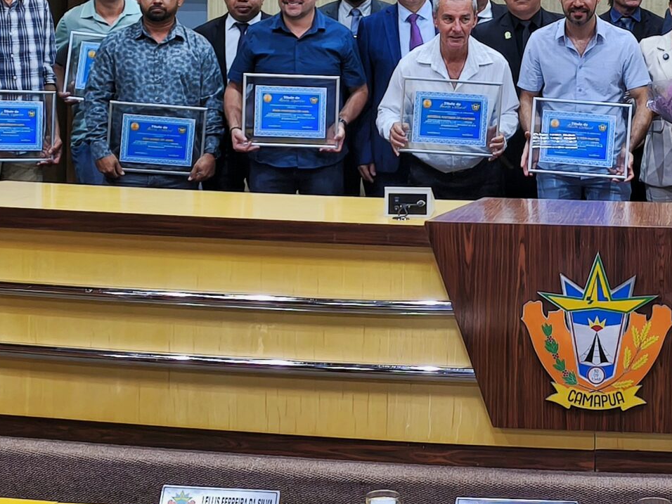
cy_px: 30
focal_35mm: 91
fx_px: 1767
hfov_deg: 21.2
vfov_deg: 16.0
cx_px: 552
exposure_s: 1/60
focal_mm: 5.35
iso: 250
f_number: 1.7
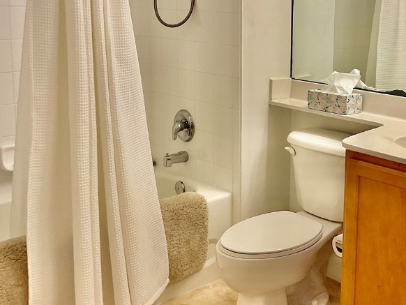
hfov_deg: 36.7
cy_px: 102
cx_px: 296
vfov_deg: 28.4
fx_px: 598
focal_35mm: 51
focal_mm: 3
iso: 40
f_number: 1.8
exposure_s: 1/60
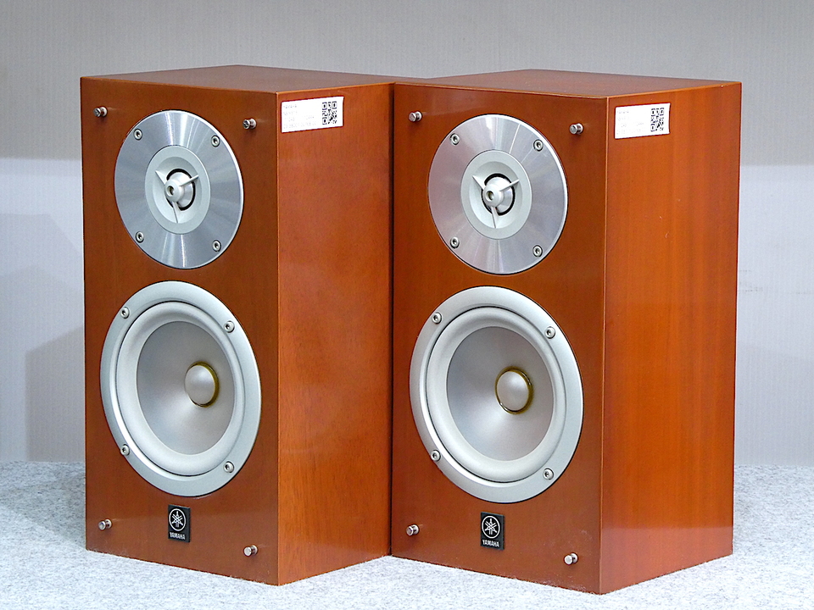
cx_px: 407
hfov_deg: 14.6
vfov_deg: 11.0
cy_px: 305
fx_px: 3175
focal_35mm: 135
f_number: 5.6
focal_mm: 24.2
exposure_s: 1/8
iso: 400
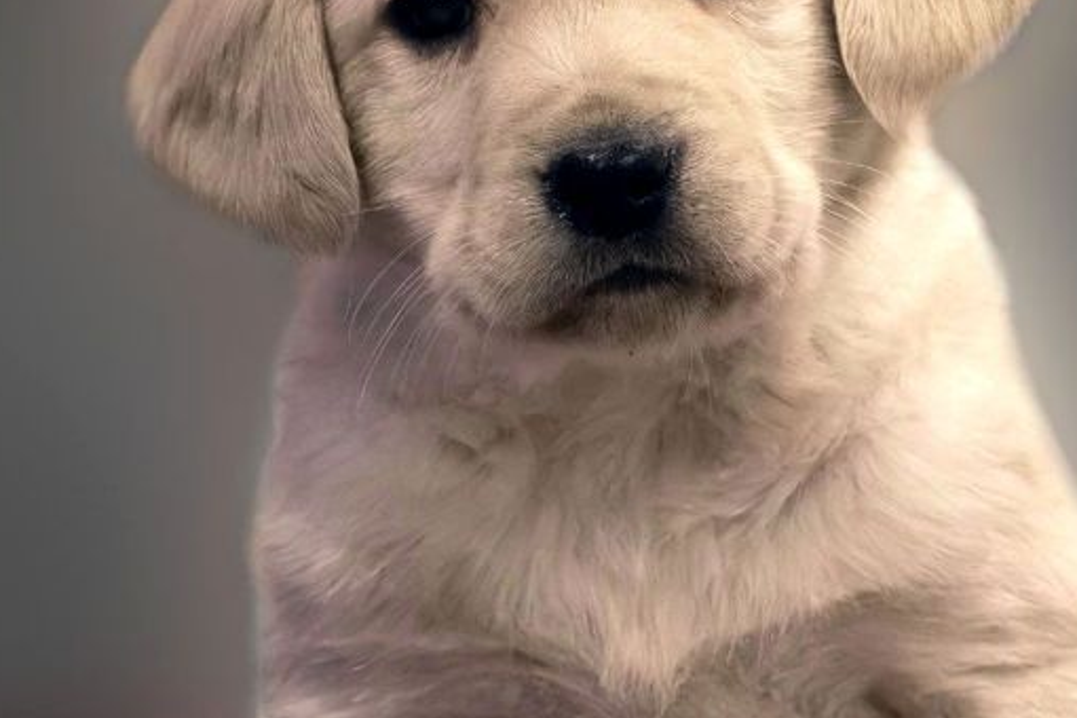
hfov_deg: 16.5
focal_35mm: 124
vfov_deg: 11.0
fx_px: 3709
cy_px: 183
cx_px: 560
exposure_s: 1/250
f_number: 4
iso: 125
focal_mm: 28.93
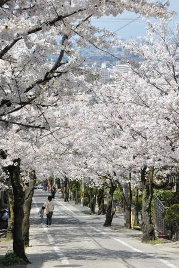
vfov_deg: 18.9
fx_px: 806
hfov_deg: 12.7
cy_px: 134
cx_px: 90
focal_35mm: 108
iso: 400
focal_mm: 72
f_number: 16
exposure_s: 1/200
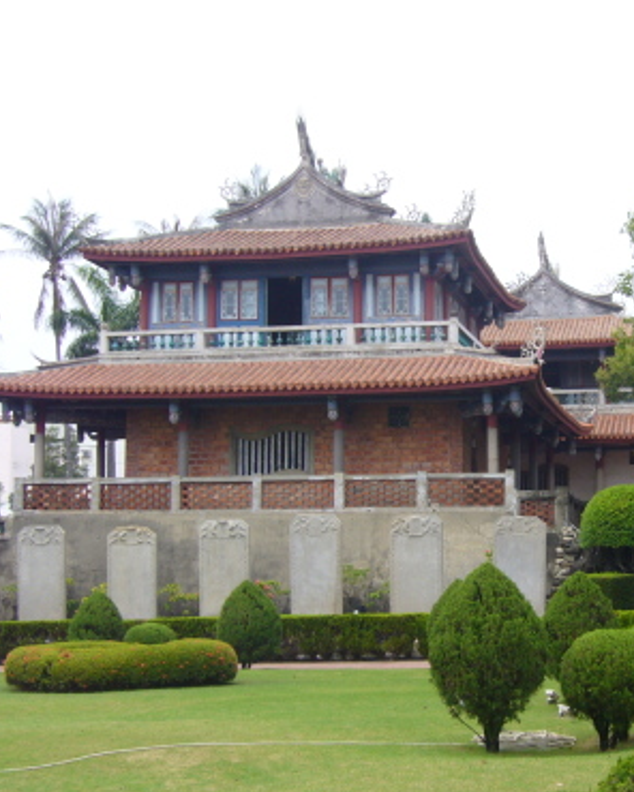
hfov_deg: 22.9
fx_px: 1548
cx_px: 478
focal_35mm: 66
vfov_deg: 28.7
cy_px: 395
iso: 80
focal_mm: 8.3
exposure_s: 1/250
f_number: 6.7
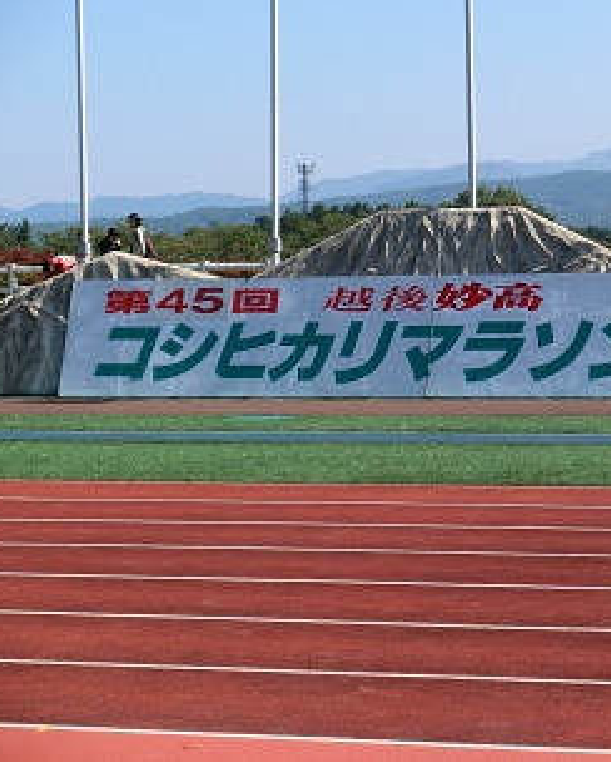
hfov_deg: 16.0
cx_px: 456
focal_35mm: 96
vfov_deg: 19.9
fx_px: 2166
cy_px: 378
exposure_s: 1/800
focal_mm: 12.9
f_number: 4
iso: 100
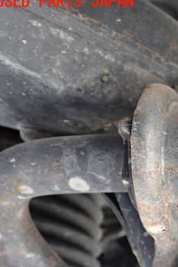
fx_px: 489
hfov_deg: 19.2
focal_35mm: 66
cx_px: 227
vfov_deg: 30.4
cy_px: 169
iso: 400
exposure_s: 1/40
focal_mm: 6.37
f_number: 2.5
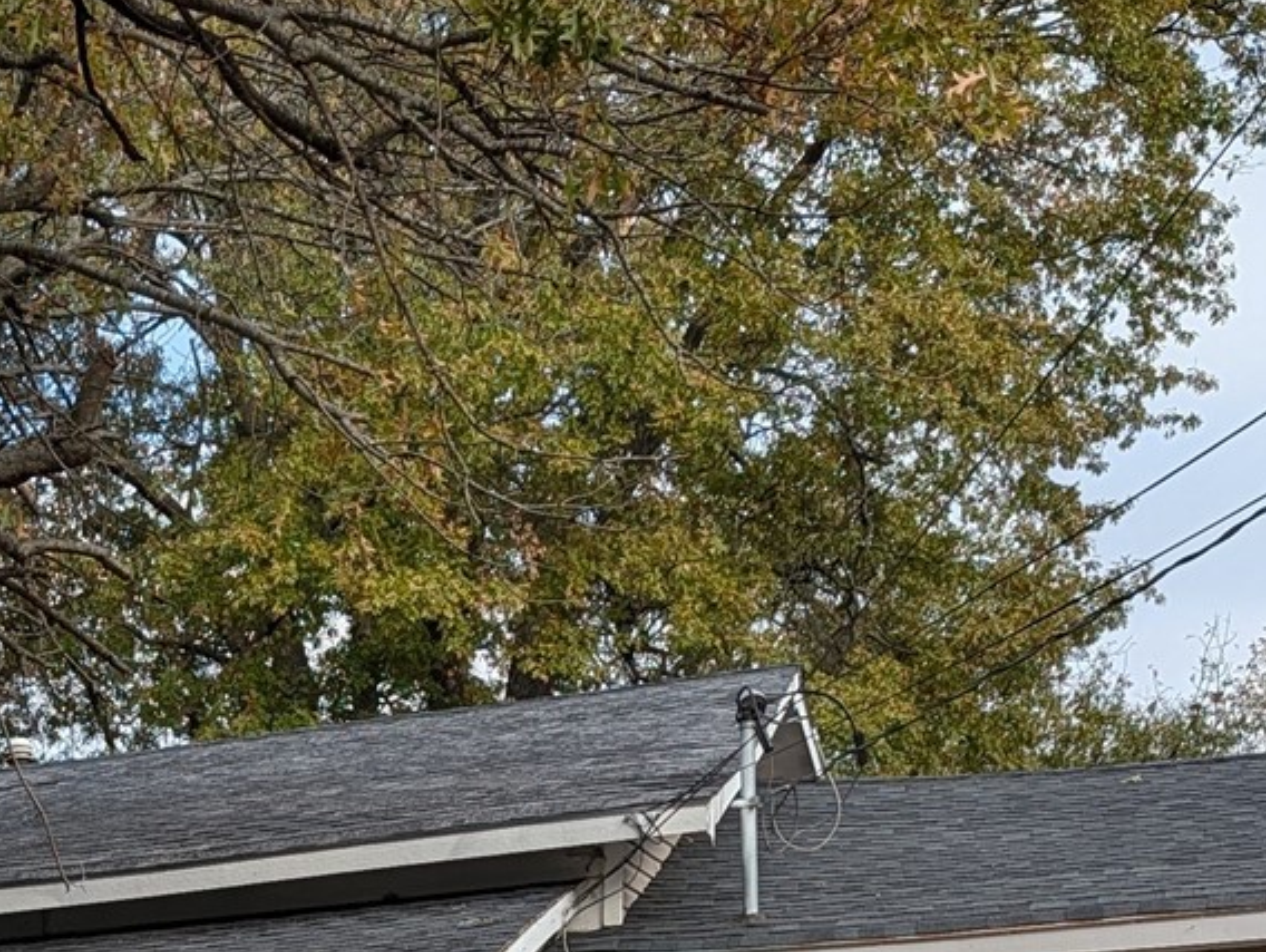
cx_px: -158
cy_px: 1420
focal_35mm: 81
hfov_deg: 22.6
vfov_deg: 16.6
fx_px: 2965
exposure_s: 1/472
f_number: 1.68
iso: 22
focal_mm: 6.9
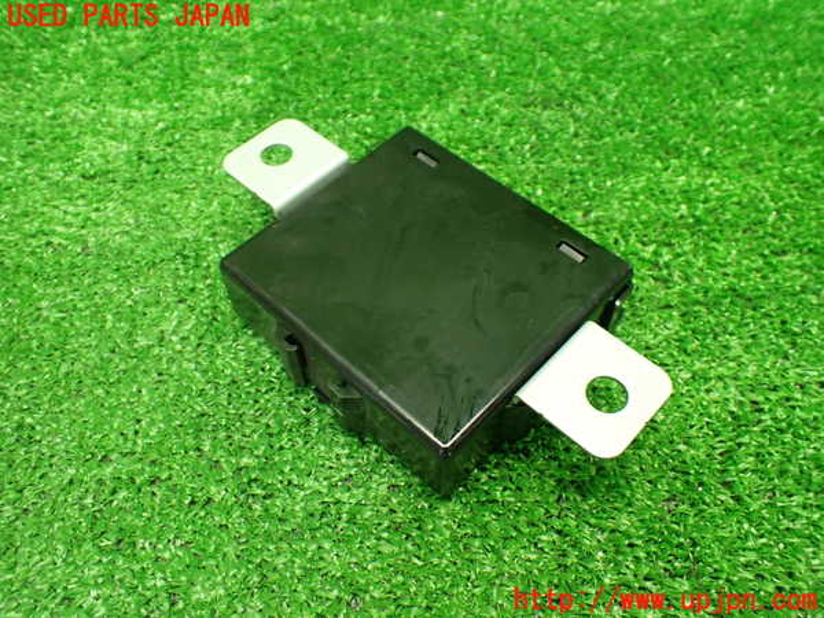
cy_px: 309
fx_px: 714
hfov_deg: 60.0
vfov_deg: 46.8
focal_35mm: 30
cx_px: 412
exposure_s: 1/100
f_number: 2.3
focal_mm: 5.4
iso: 800
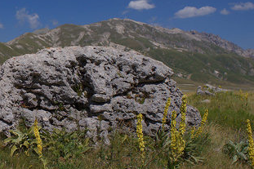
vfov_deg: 24.9
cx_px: 16
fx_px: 381
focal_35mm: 54
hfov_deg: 34.4
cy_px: 54
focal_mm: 28
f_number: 3.5
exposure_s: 1/2500
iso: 640
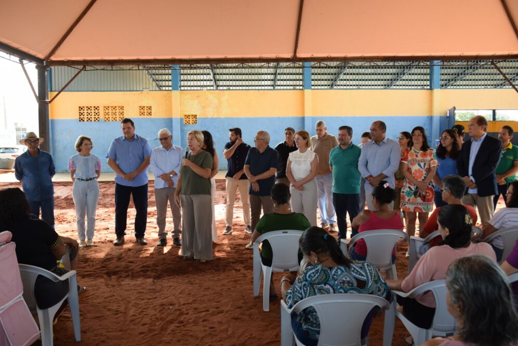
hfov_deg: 55.7
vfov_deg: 39.0
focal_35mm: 34
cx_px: 266
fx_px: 490
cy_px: 172
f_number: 5.6
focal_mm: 22
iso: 400
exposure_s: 1/125
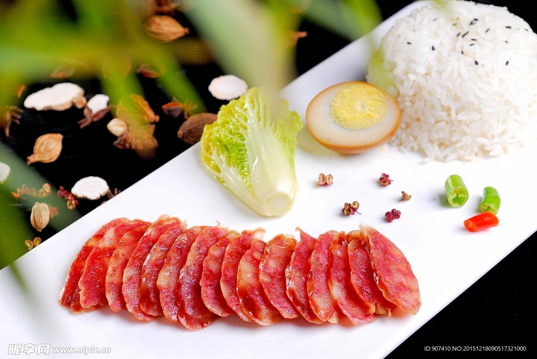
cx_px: 268
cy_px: 180
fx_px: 1344
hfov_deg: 22.6
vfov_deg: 15.2
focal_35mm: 90
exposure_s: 1/125
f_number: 6.3
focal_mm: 60
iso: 125
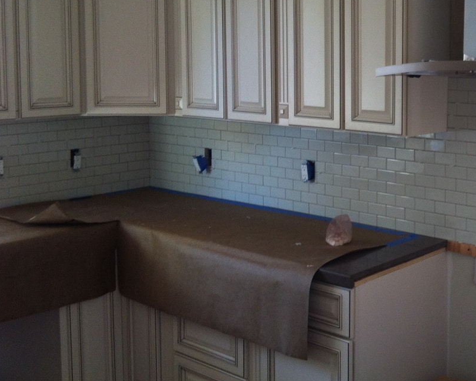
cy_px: 109
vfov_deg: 26.4
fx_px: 803
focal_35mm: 57
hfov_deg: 32.2
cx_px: 376
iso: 125
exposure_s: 1/15
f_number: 2.8
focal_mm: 3.85
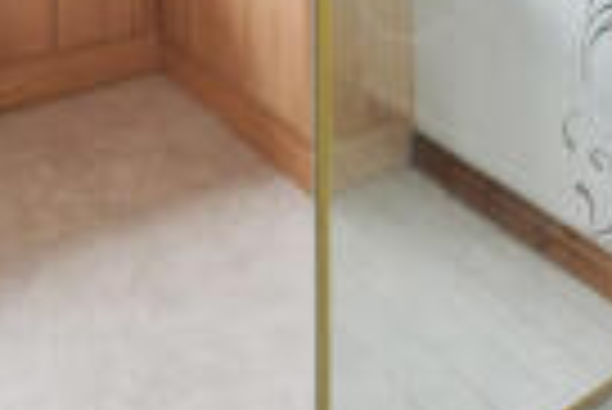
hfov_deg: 40.3
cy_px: -250
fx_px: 834
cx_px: 302
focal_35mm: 49
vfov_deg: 21.7
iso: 400
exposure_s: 1/3
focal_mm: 14
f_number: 8
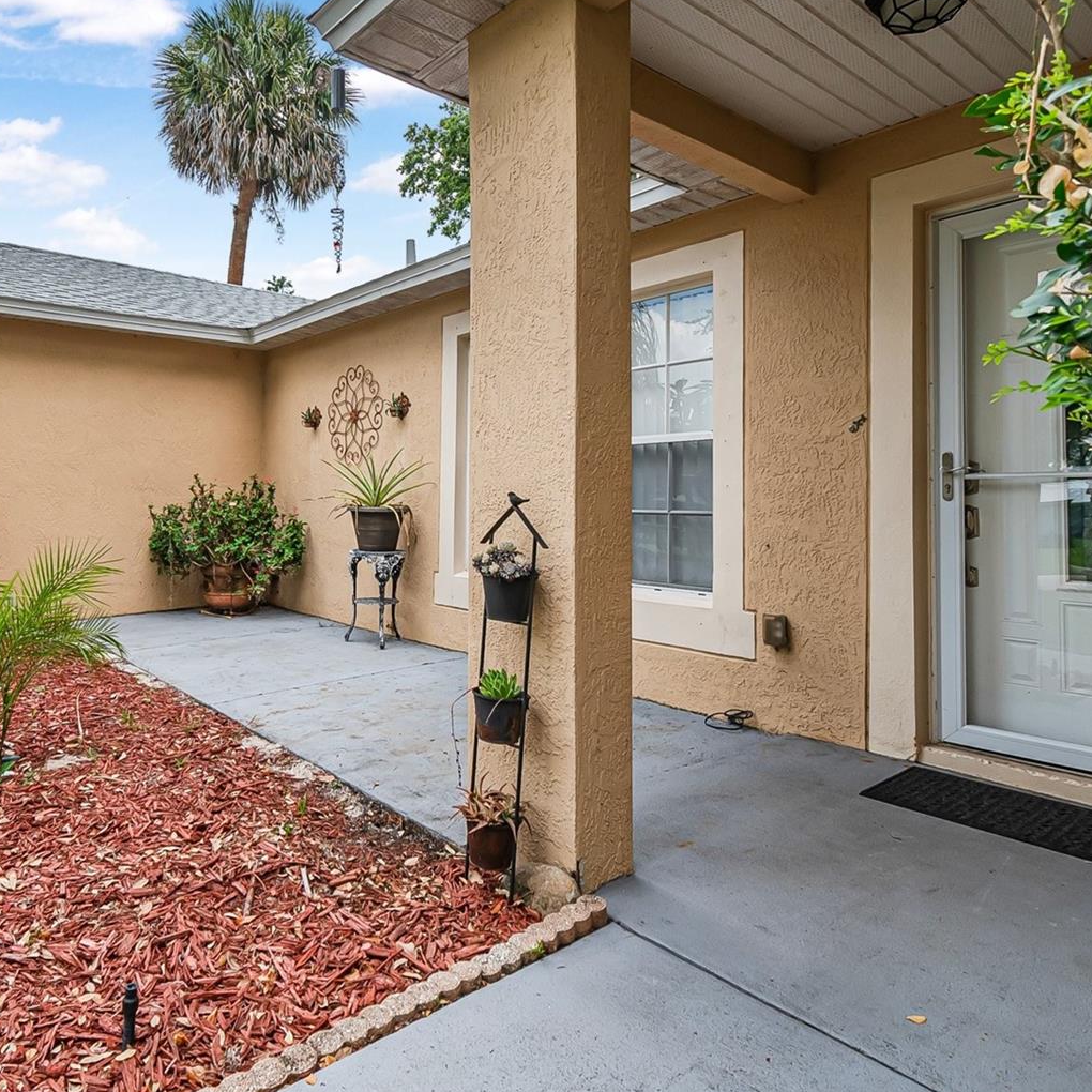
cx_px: 396
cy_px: 559
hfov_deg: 73.3
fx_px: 714
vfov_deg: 74.8
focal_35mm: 20
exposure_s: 1/250
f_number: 6.3
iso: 100
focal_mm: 10
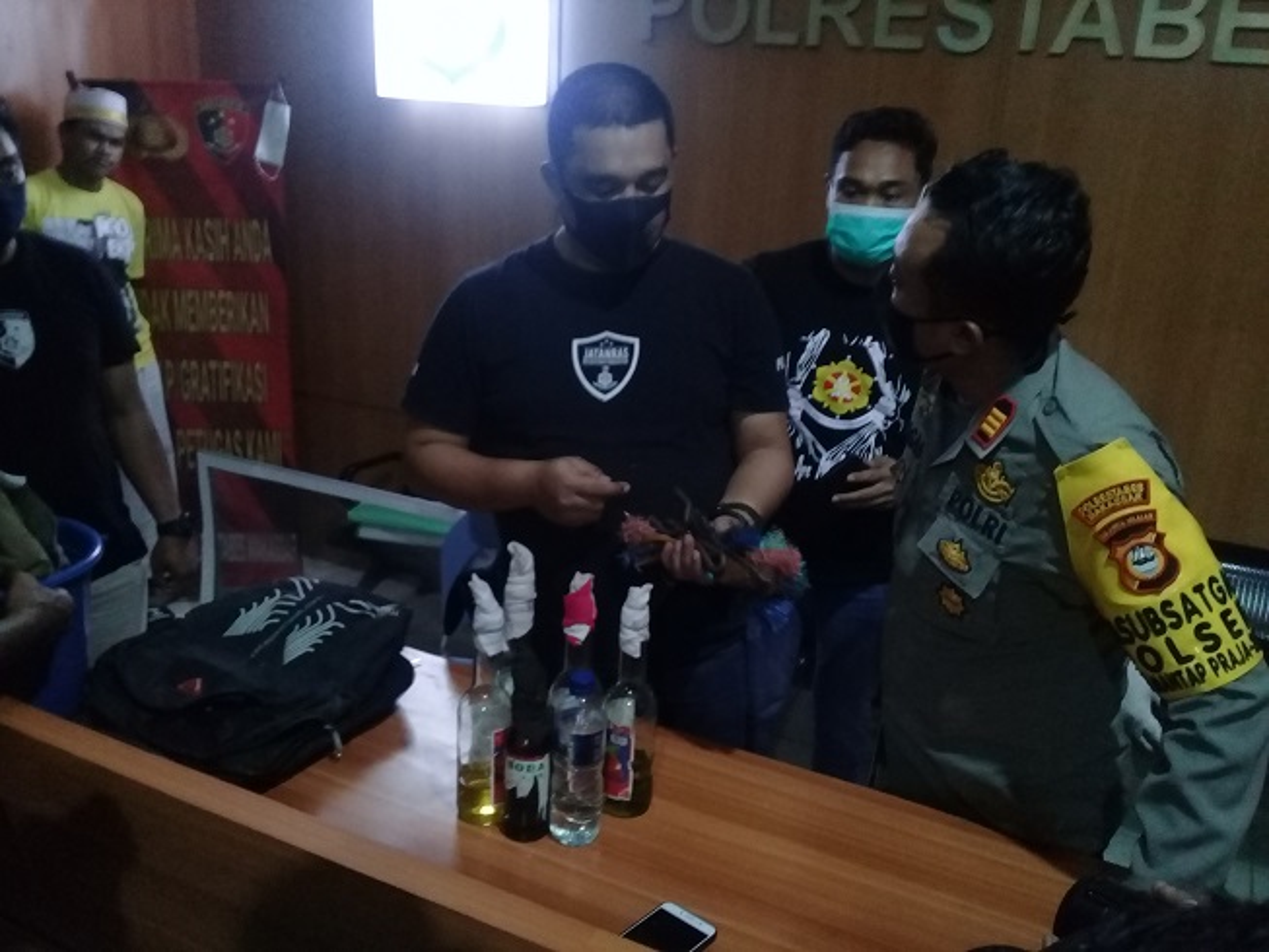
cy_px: 476
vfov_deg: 45.5
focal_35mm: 31
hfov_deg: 58.3
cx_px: 634
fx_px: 1137
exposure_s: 1/17
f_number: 2.2
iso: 400
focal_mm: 3.3
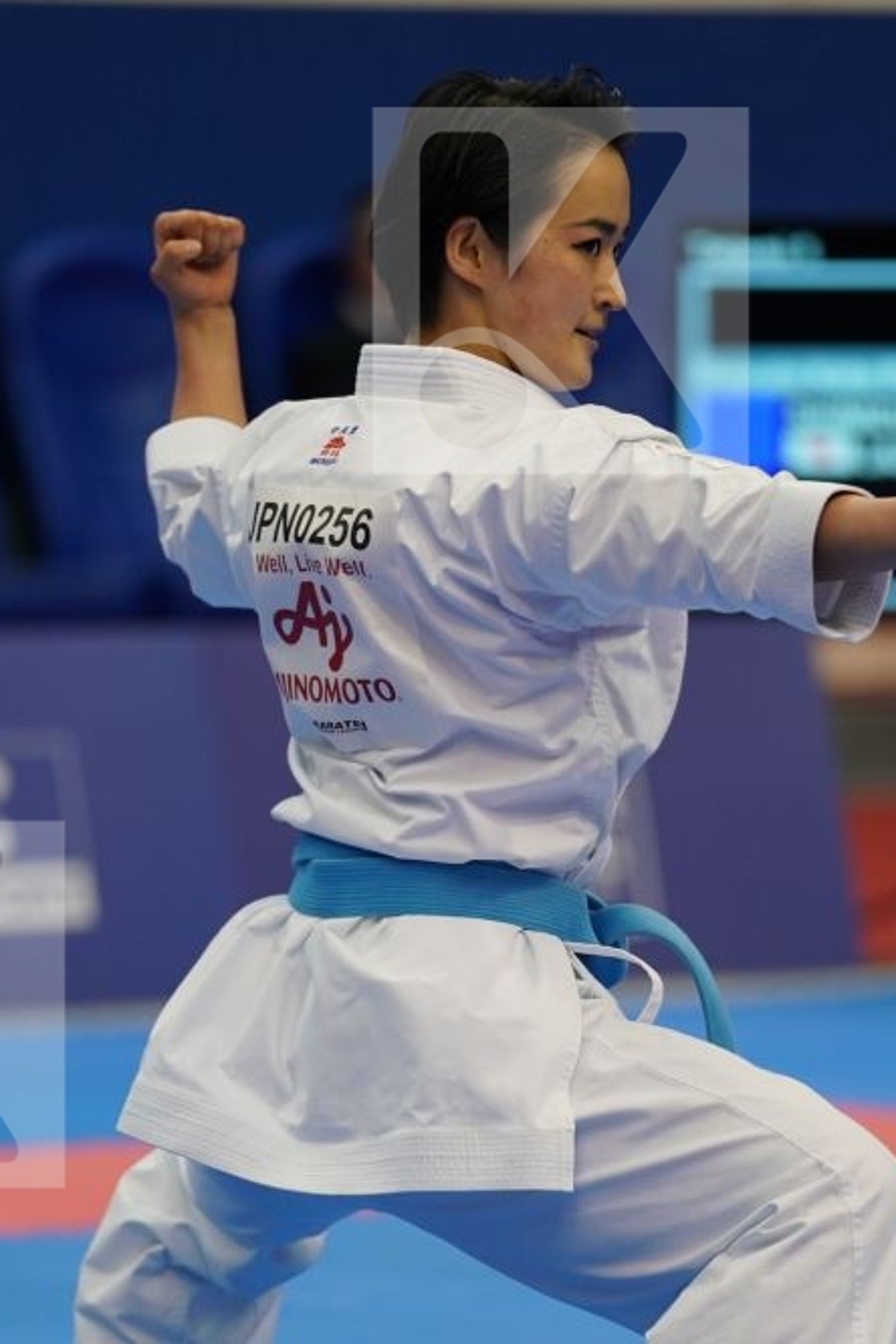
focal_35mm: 328
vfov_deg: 6.3
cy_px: 1005
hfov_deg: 4.2
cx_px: 561
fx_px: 12244
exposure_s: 1/500
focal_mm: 182
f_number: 2.8
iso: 800
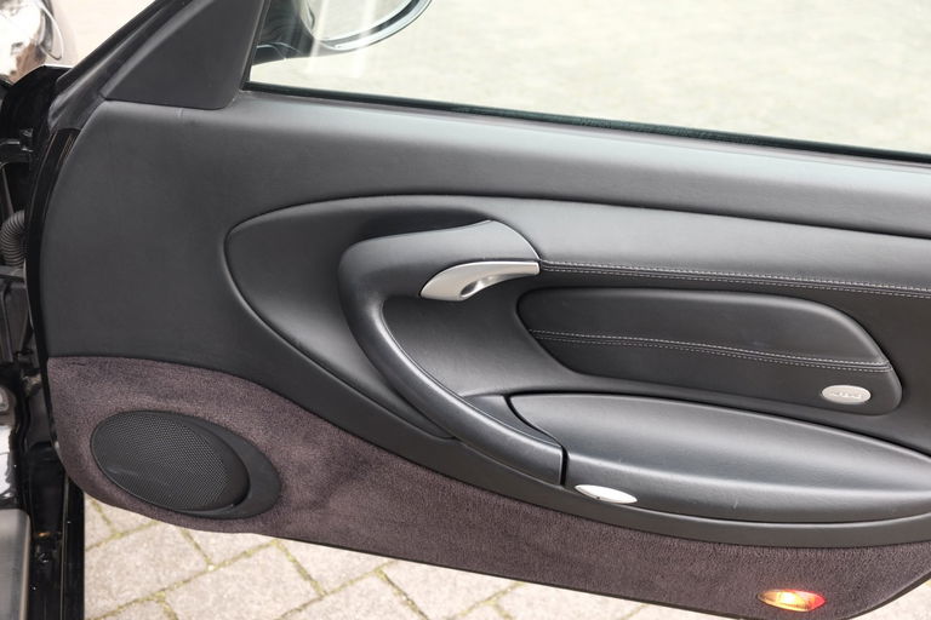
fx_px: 983
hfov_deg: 50.7
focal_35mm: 38
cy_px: 310
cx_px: 466
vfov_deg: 35.1
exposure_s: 1/60
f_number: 3.2
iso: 320
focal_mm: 25.4
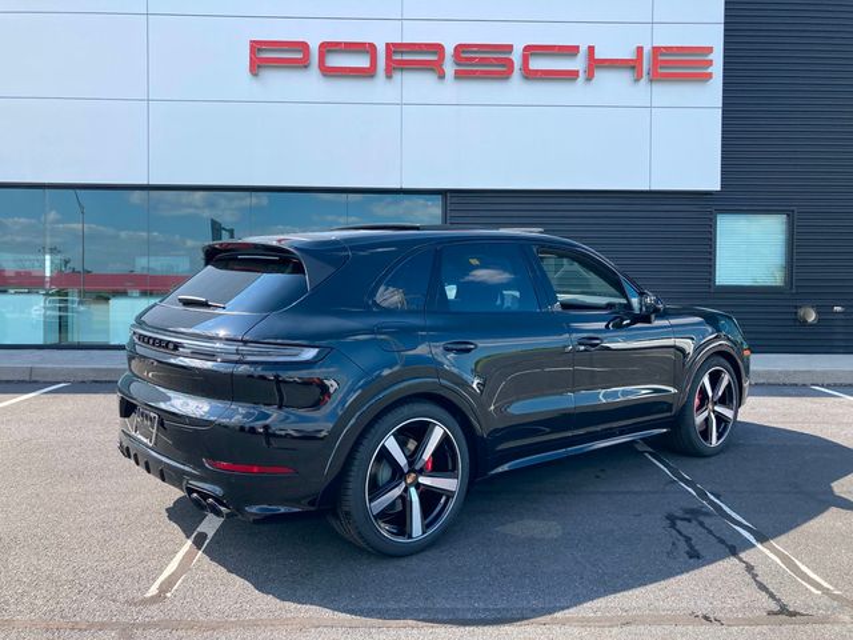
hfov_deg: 63.4
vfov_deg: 49.7
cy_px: 320
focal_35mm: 28
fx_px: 690
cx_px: 426
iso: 20
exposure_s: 1/571
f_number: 1.8
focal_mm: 3.99
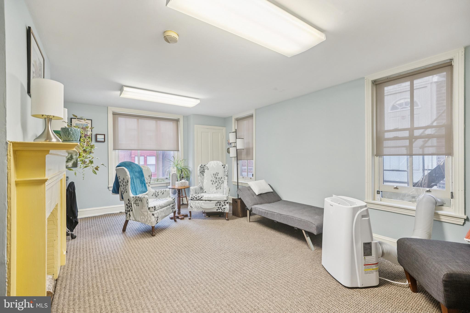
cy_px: 156
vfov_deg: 73.7
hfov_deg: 96.7
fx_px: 209
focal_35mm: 16
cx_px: 235
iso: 1250
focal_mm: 16
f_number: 4
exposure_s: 1/60
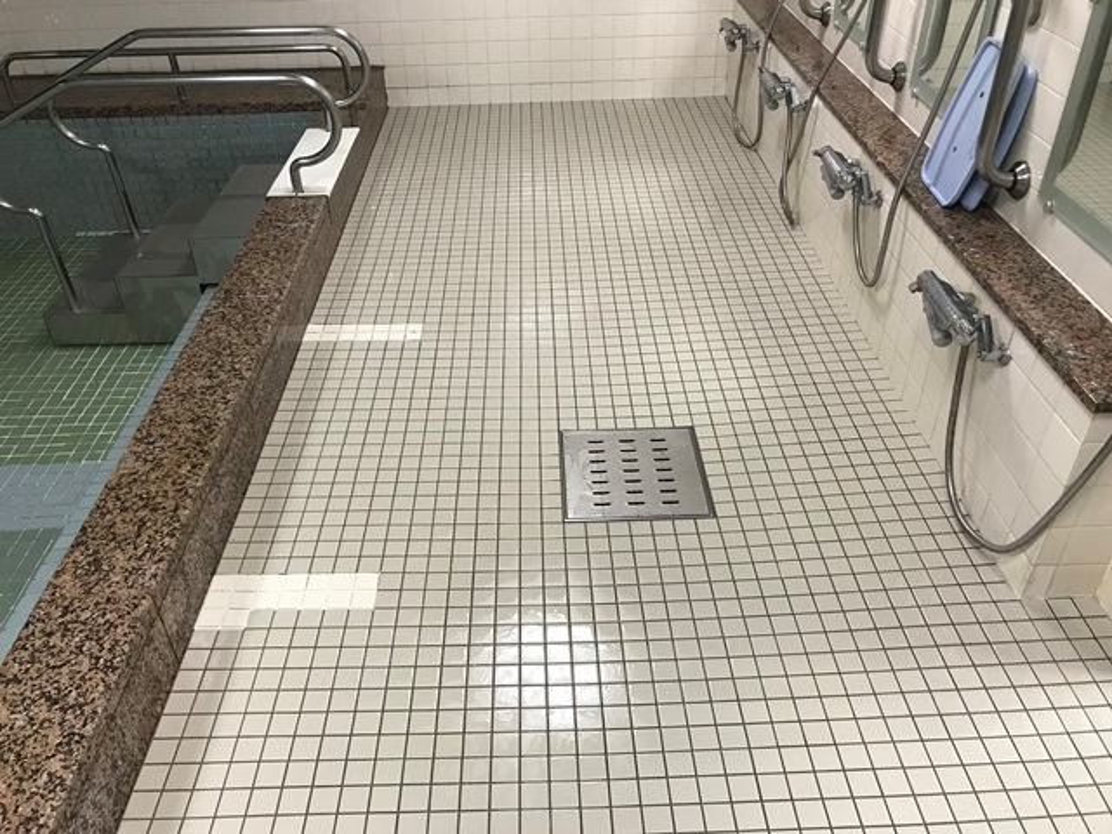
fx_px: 899
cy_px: 417
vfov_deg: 49.7
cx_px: 556
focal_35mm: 28
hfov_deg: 63.4
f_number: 1.8
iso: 50
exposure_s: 1/15
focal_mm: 3.99
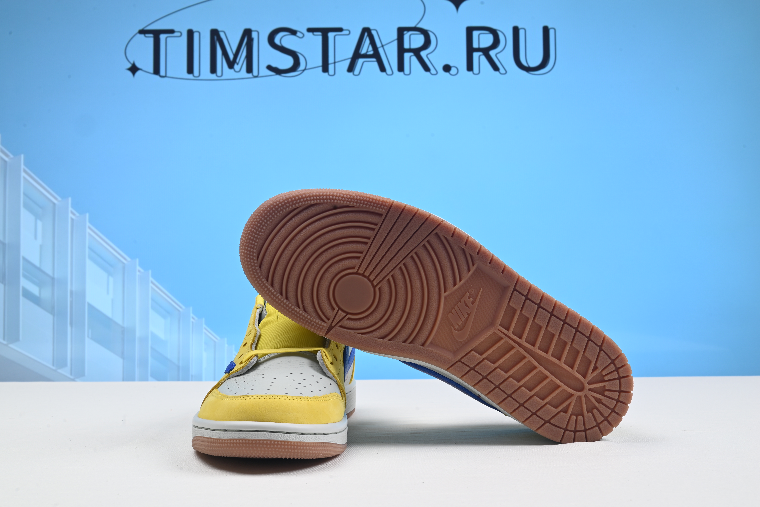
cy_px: 254
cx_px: 380
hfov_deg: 48.4
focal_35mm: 40
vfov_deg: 33.4
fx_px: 845
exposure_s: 1/2.5
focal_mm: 40
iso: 100
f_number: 16
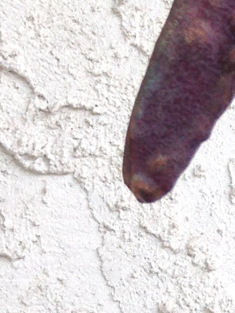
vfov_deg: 9.8
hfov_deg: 7.4
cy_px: 597
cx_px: 553
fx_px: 1712
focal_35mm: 189
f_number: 2.4
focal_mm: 4.12
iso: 50
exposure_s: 1/120
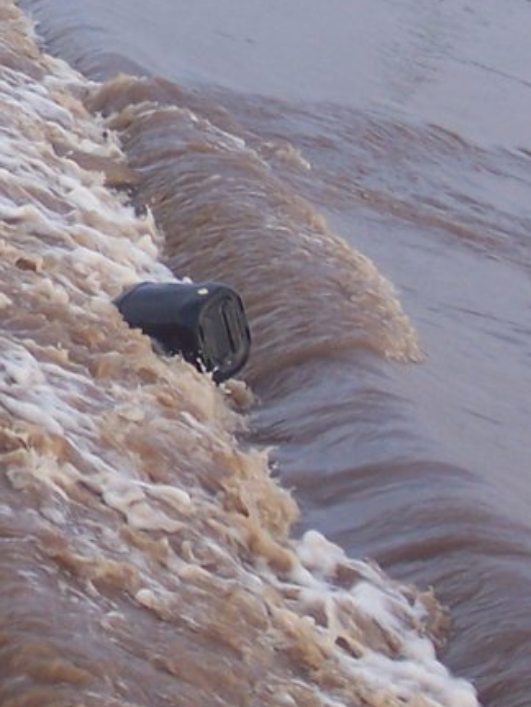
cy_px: 168
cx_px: -284
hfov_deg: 7.2
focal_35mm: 204
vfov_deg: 9.7
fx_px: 4166
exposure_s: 1/125
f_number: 4
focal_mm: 10.8
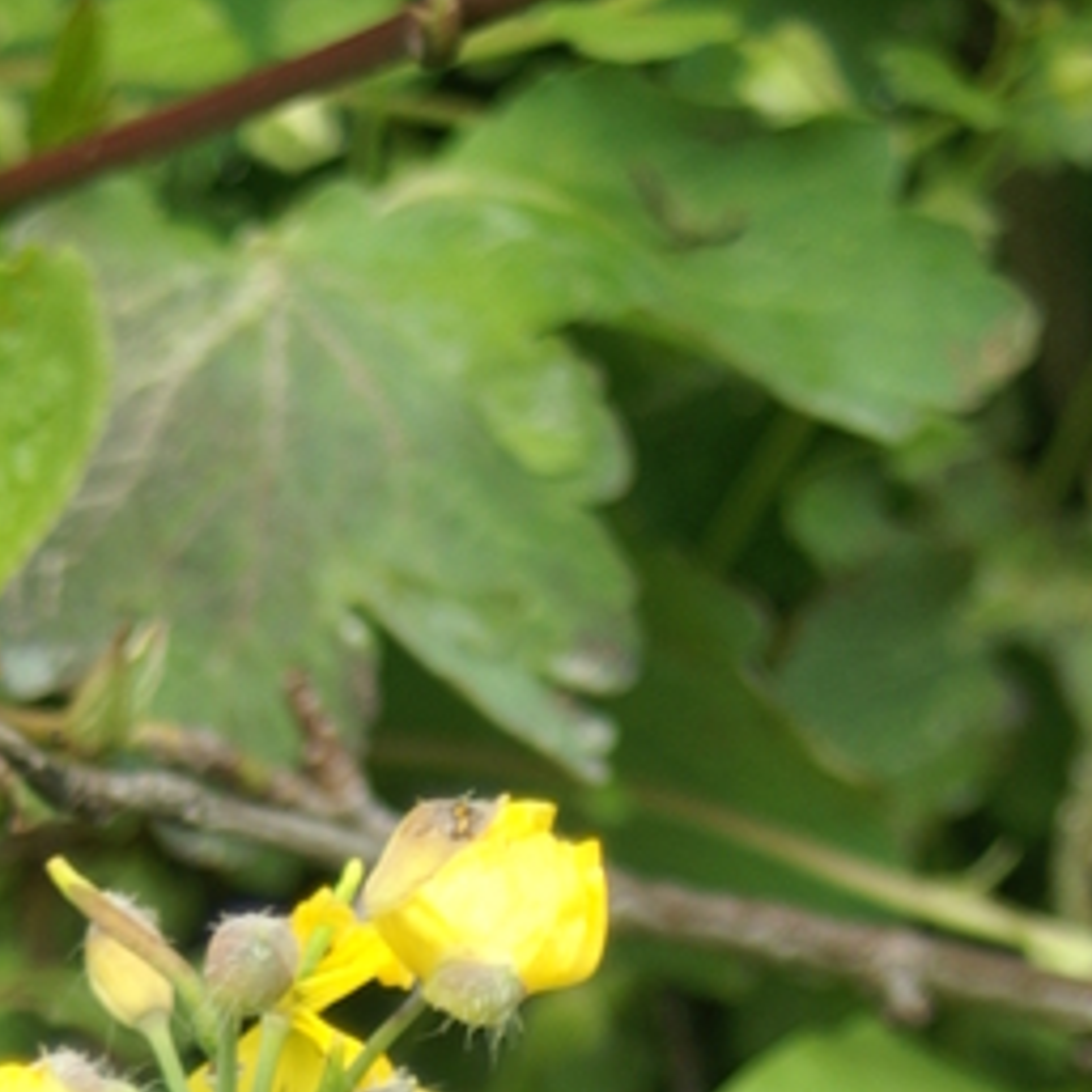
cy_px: 2379
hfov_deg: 3.7
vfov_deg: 3.6
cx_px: 391
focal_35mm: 475
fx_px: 16953
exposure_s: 1/50
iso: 100
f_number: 5.6
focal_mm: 80
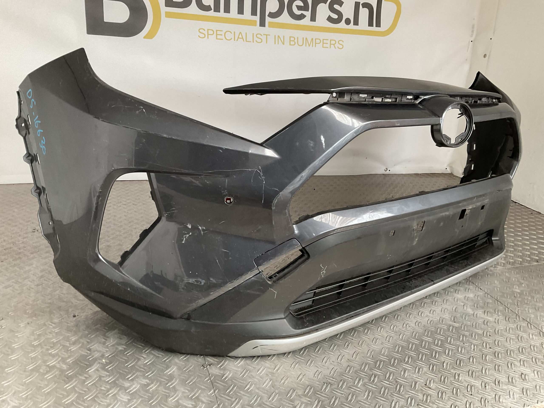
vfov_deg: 48.2
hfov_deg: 61.7
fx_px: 456
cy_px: 204
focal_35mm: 29
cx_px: 272
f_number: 1.8
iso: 125
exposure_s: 1/50
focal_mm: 3
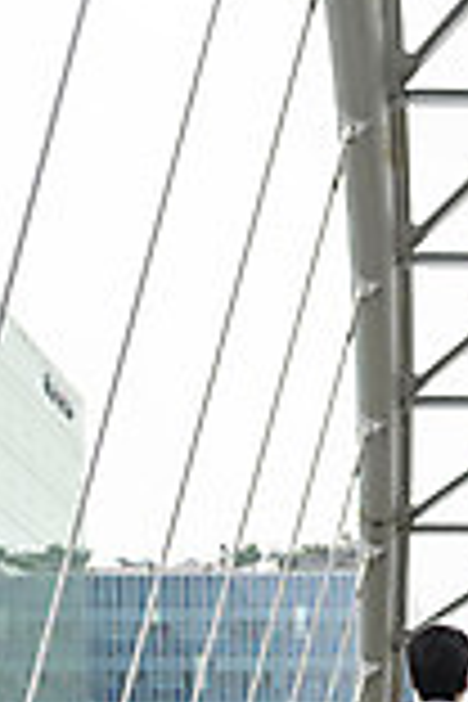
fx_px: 2106
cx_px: 596
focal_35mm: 108
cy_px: 688
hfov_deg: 12.3
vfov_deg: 18.5
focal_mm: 42
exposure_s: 1/2500
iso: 400
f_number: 2.8
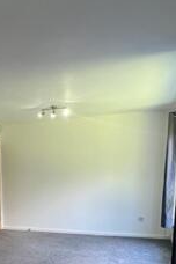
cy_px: 219
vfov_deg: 47.4
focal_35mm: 38
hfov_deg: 32.9
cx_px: 12
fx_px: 279
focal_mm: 1.57
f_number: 1.8
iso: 100
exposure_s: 1/100
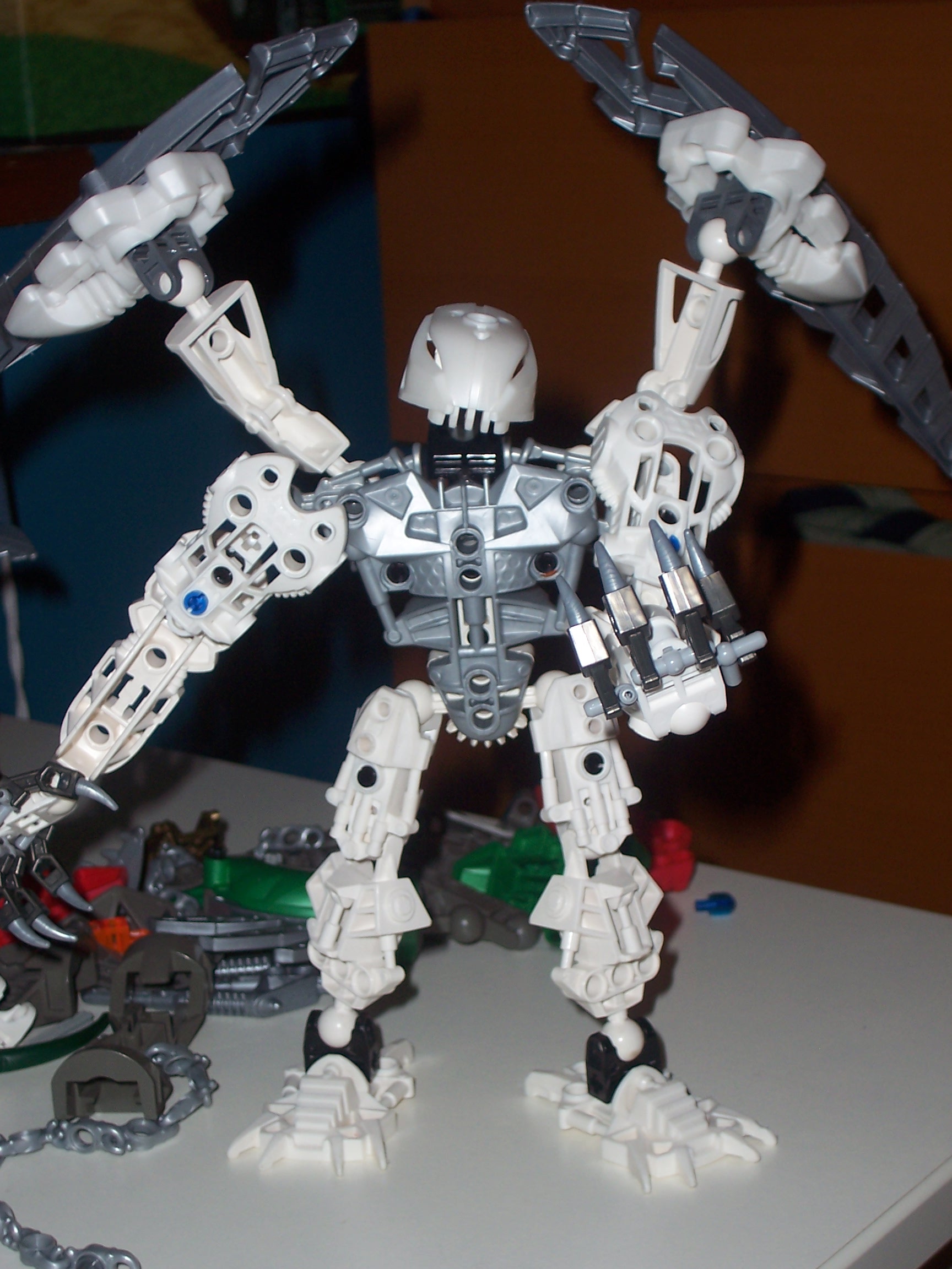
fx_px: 2420
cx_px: 476
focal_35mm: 66
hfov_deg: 22.3
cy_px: 634
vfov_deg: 29.4
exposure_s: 1/90
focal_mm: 10.8
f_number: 4
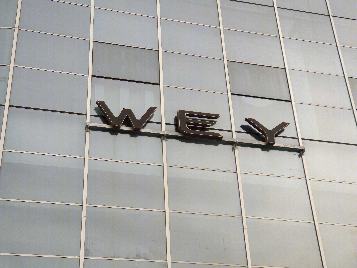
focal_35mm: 55
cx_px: 178
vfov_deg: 26.6
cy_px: 134
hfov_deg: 34.9
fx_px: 567
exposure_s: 1/396
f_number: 2.2
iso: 100
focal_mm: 6.22
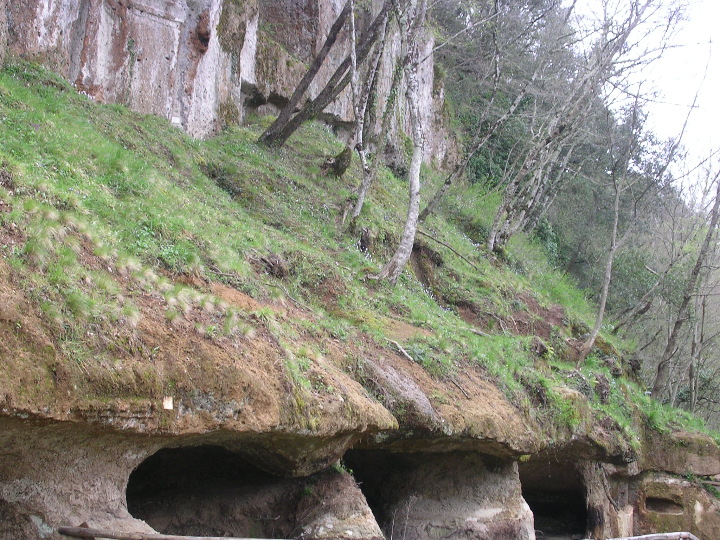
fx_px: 1581
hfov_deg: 25.7
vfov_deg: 19.4
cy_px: 270
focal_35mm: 76
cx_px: 360
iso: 50
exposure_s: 1/33.6
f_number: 3.9
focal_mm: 11.5
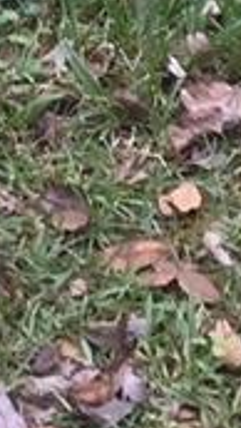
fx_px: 2494
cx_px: -263
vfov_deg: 8.4
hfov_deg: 5.4
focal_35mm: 220
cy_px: -799
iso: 32
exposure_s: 1/197
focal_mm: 4.15
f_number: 2.2
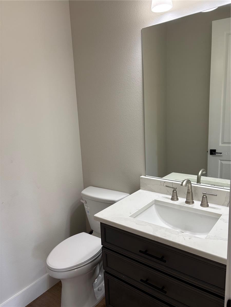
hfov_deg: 53.1
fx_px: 231
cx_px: 116
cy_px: 154
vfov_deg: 67.3
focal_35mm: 26
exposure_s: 1/120
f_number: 1.6
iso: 80
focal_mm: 5.96
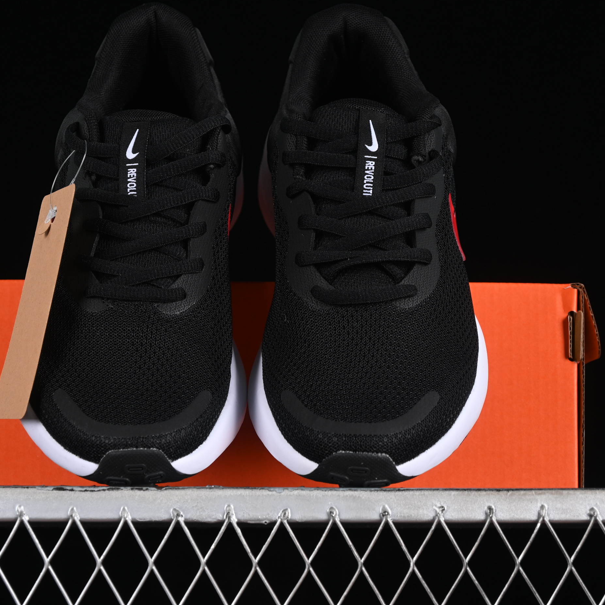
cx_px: 251
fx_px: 1898
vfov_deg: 18.1
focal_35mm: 96
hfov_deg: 18.1
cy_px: 302
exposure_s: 1/60
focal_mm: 50
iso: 160
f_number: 6.3
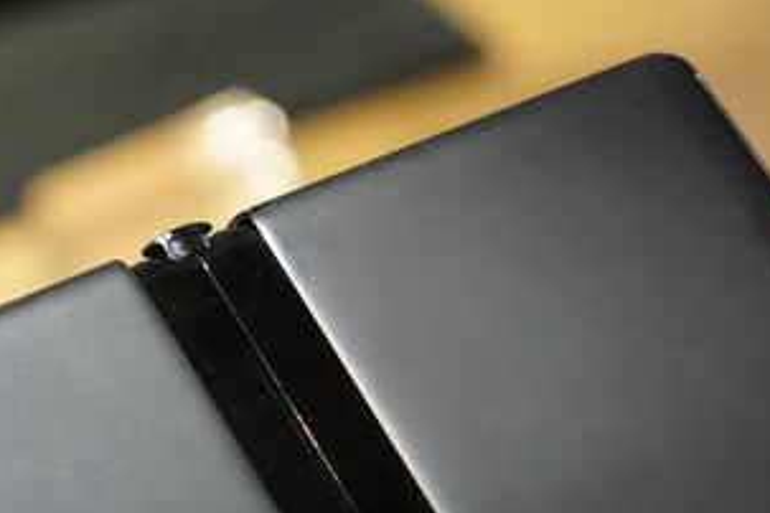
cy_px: 430
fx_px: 3037
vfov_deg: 9.6
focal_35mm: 142
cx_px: 122
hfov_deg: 14.3
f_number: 7.1
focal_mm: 70
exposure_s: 1/125
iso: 12800
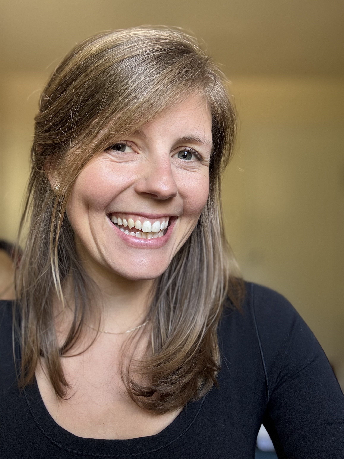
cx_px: 172
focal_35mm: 30
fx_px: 398
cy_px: 230
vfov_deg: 60.0
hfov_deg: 46.8
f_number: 1.9
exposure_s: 1/60
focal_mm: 2.69
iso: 160
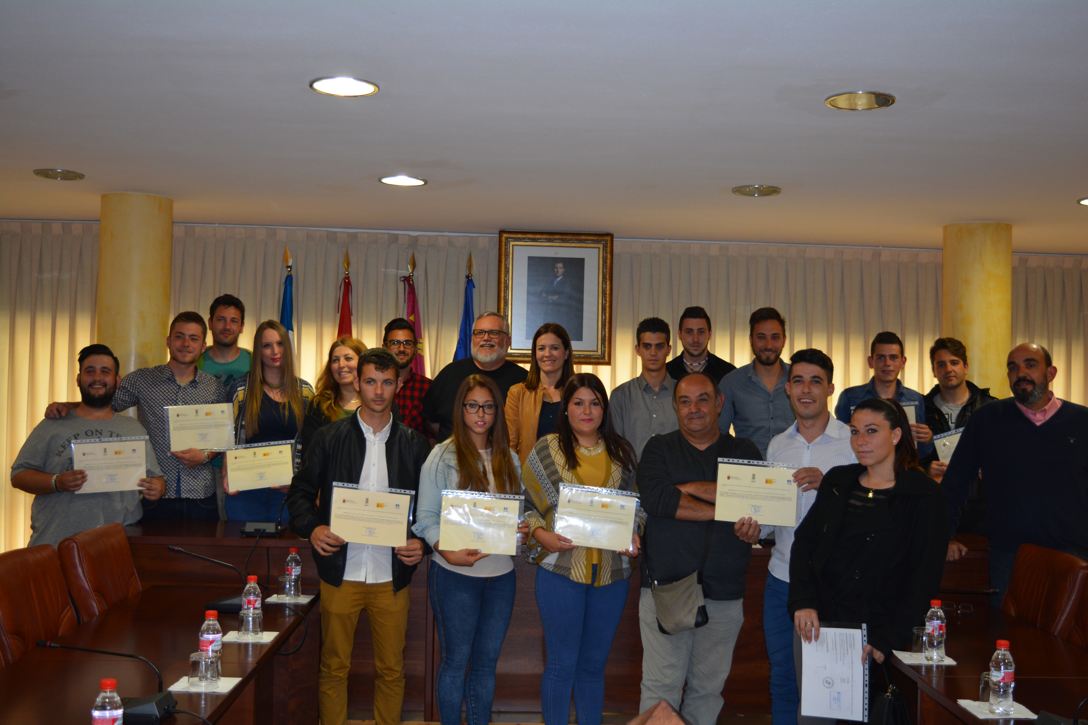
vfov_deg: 33.0
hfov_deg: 47.9
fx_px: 1224
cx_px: 544
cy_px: 362
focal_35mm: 40
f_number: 4
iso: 560
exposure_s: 1/60
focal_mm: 27
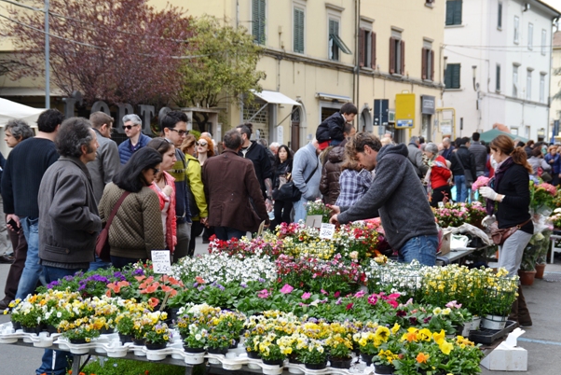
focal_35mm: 67
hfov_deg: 30.1
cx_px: 279
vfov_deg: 20.3
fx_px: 1045
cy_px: 198
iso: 100
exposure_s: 1/125
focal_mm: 42
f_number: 5.6
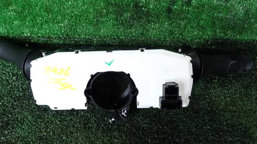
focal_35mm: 38
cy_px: 60
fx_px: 259
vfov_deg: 31.1
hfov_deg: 52.7
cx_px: 119
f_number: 2.3
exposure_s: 1/40
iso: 200
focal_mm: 5.4
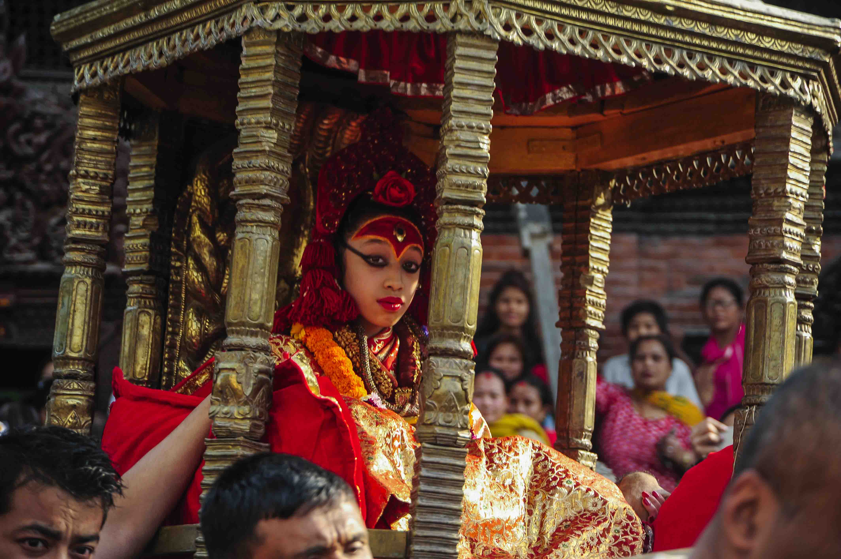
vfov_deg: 11.4
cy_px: 280
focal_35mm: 120
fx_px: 2801
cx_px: 420
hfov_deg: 17.1
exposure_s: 1/125
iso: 200
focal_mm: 120
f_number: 5.6
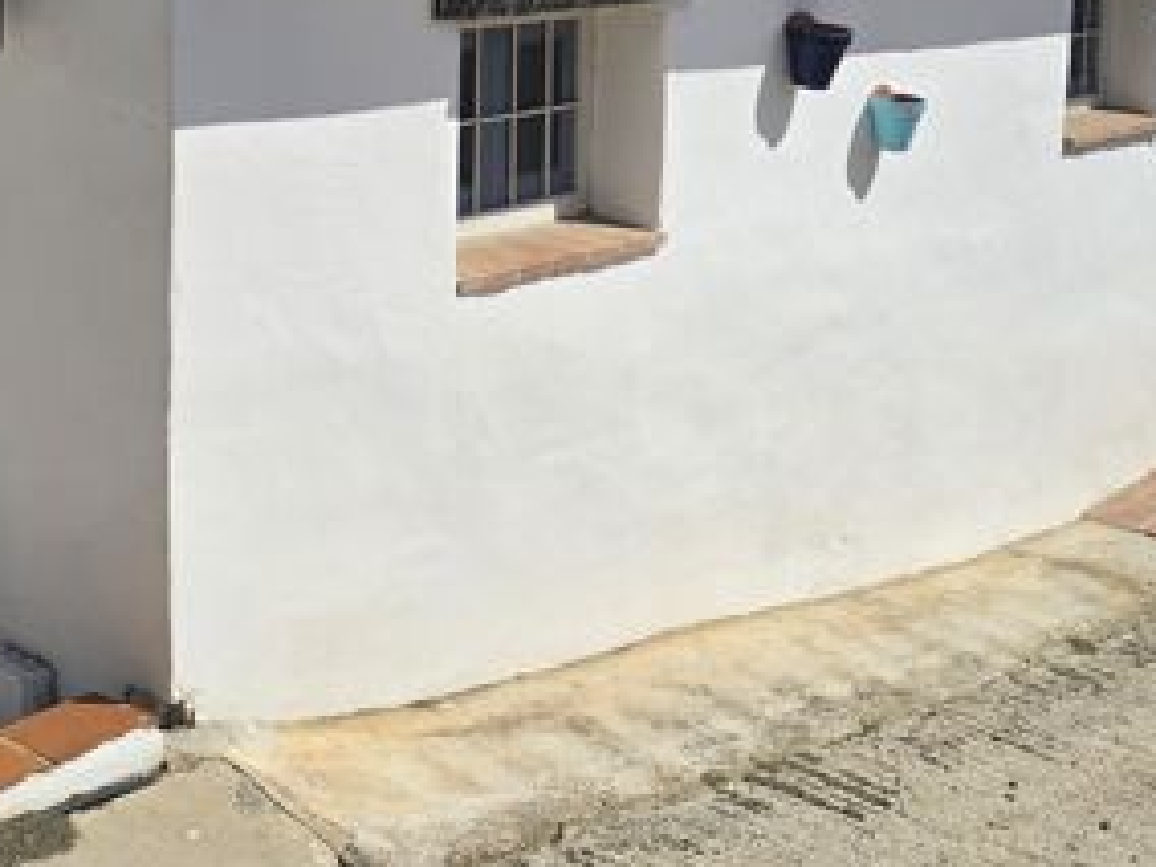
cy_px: 65
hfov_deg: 33.7
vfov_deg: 24.8
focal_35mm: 57
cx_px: 458
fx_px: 1904
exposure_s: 1/1874
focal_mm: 6.3
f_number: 1.7
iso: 12
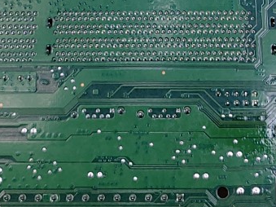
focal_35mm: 119
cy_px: -112
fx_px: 948
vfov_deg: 11.8
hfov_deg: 16.6
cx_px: 154
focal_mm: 4.36
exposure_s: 1/188
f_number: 1.8
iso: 50
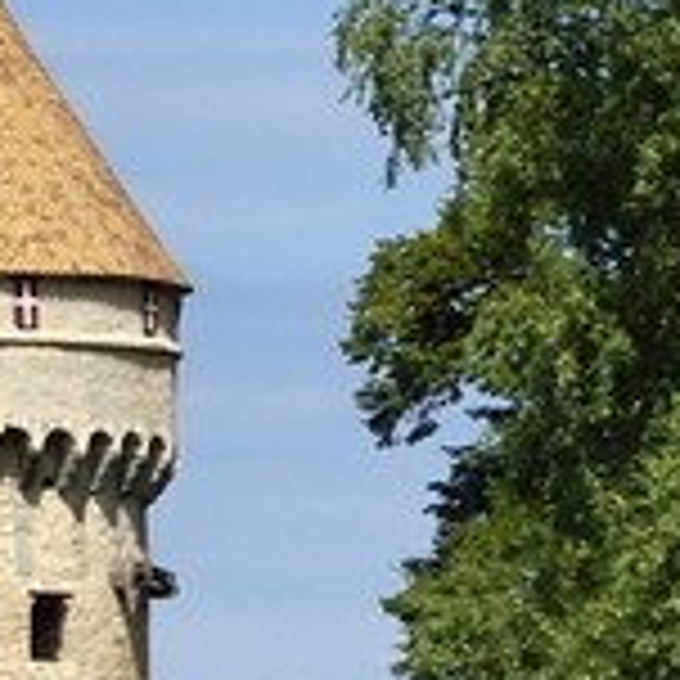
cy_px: 284
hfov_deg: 2.7
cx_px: -2382
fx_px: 13957
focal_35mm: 628
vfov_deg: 2.8
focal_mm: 70
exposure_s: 1/250
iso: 200
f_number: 14
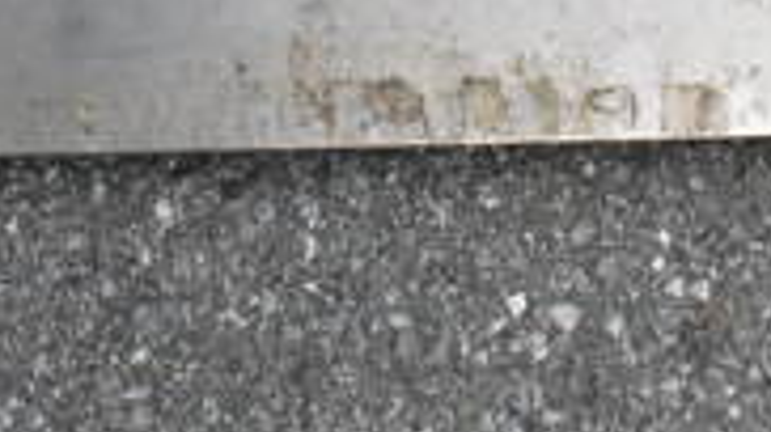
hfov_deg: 18.3
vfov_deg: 10.0
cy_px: -263
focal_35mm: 116
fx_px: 2369
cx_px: 597
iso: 6400
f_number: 16
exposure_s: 1/1000
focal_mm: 22
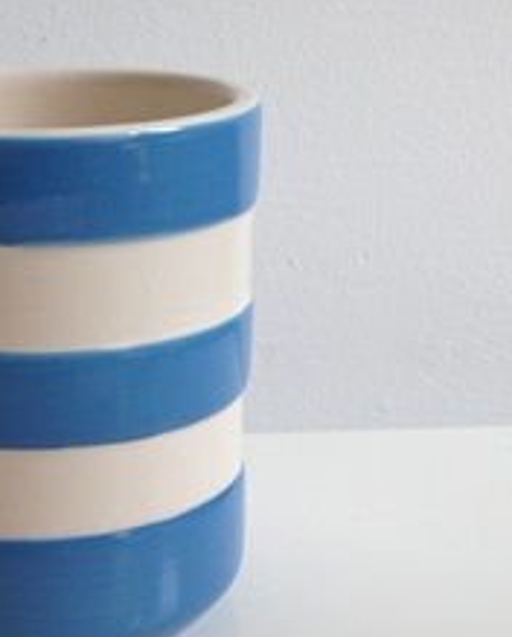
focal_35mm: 83
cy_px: 364
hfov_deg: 18.1
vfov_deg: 23.0
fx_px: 1568
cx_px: 7
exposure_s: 1/120
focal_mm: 4.28
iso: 50
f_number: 2.4
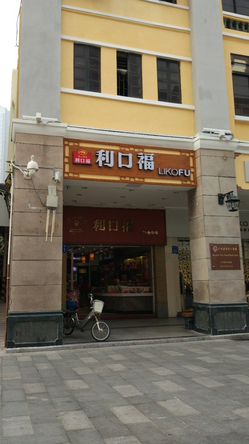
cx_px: 102
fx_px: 364
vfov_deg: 62.6
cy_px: 221
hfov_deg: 37.6
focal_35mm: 31
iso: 100
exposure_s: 1/256
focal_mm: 4.26
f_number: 2
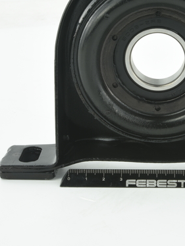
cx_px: 159
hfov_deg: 13.3
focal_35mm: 111
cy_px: 97
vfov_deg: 17.7
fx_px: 790
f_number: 29
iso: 64
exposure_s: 1/2
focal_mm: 60
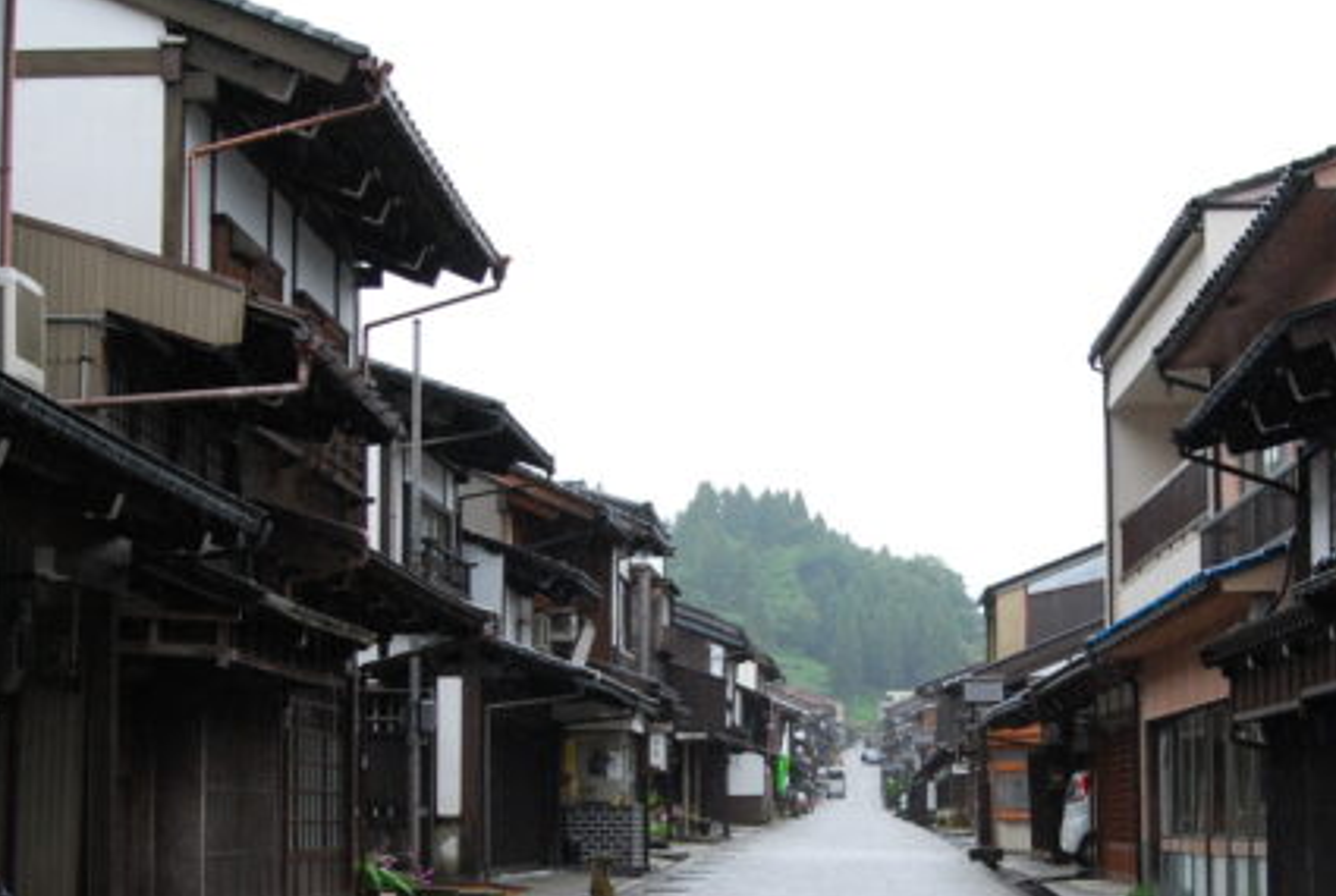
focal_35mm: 65
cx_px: 786
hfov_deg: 30.8
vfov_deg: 20.8
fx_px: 2416
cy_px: 693
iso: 400
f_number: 8
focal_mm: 18
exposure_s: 1/250
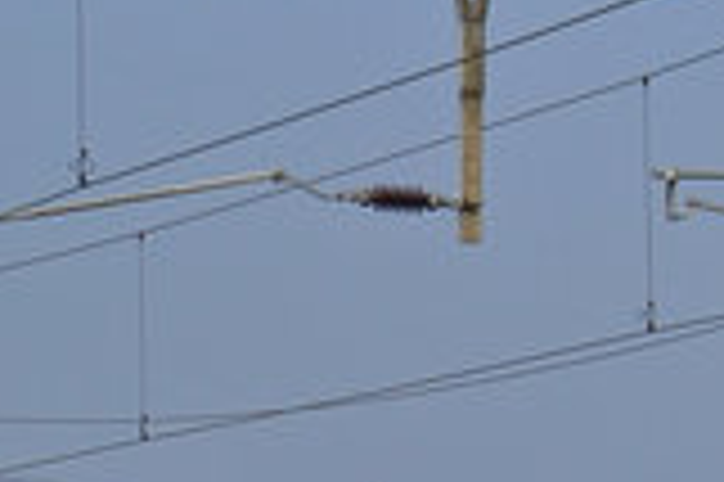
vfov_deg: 2.7
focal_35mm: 515
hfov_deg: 3.9
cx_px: 2442
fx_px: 10347
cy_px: 764
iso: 250
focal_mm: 46
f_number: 5.6
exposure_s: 1/1000
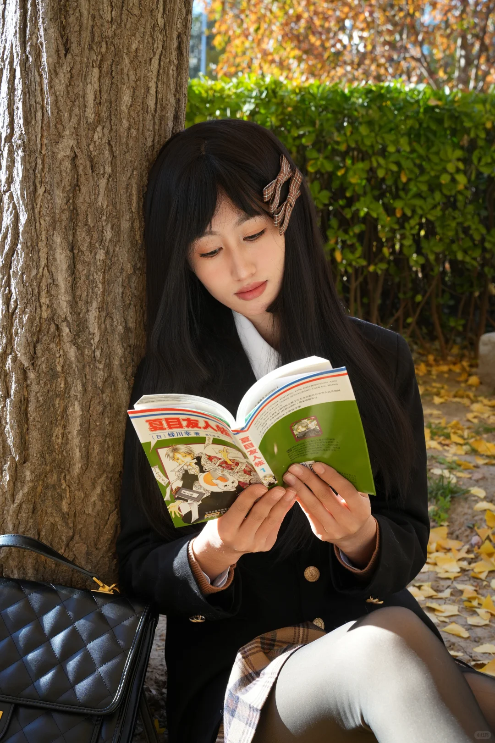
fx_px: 1011
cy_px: 372
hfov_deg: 27.5
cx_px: 248
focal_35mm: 49
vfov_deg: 40.3
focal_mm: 49
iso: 640
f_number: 9
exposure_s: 1/160
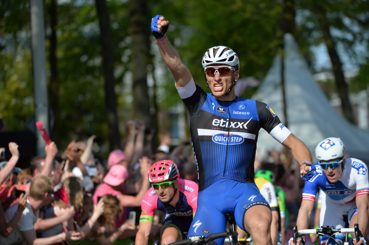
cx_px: 184
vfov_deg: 6.5
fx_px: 2151
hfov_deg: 9.8
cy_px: 122
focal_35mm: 210
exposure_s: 1/1600
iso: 200
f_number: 4.5
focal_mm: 210
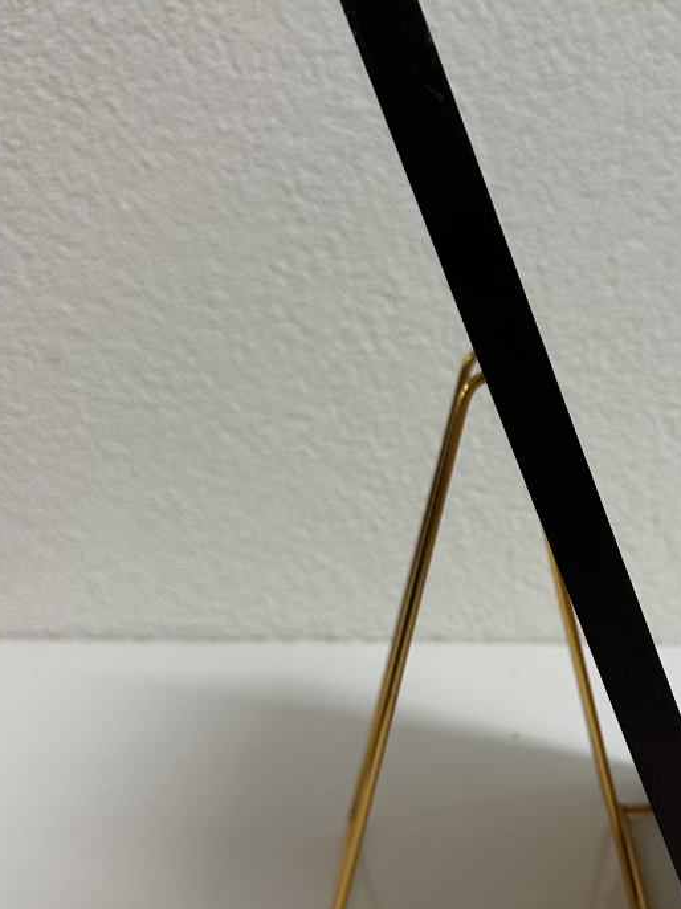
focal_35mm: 42
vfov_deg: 44.6
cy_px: 530
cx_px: 539
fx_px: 1102
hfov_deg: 33.4
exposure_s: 1/100
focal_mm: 6.9
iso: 125
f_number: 1.8
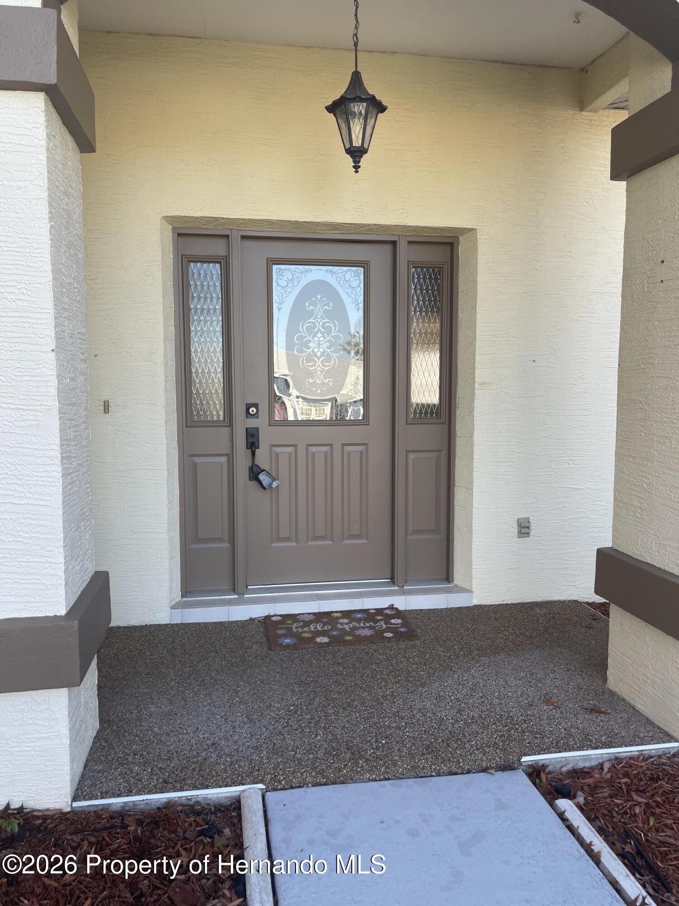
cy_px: 453
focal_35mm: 25
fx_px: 654
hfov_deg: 54.9
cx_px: 340
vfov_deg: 69.4
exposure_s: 1/348
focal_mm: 5.1
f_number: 1.6
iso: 32
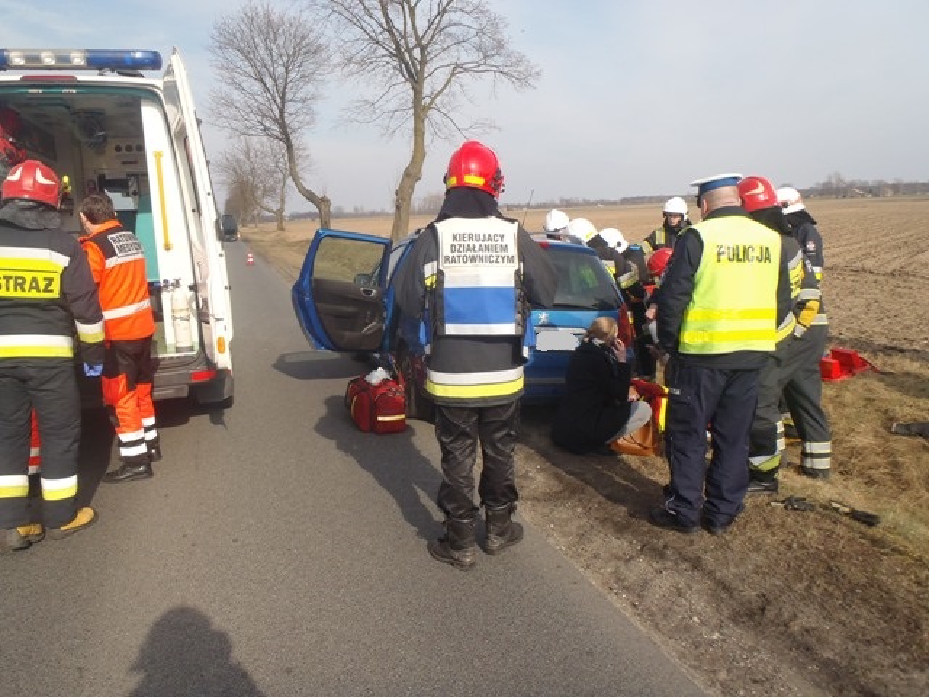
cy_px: 348
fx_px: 751
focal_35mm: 28
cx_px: 464
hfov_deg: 63.4
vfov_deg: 49.7
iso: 80
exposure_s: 1/500
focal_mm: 5
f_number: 3.9
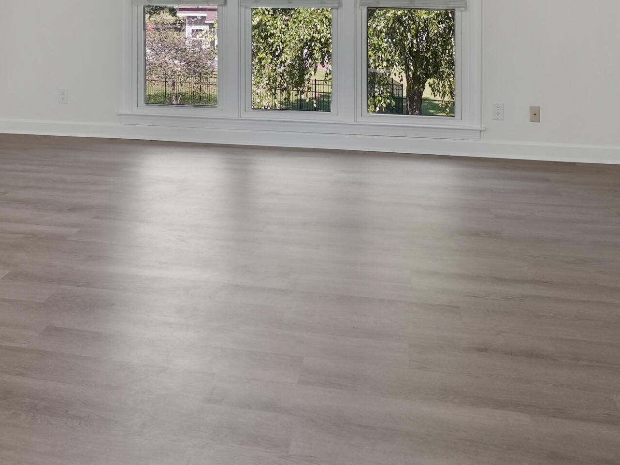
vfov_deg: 35.9
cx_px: 262
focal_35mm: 36
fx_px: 645
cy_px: 3
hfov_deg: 51.2
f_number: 7.1
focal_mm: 16
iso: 500
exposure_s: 1/15
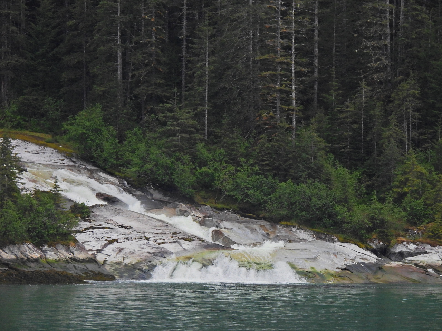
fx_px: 10215
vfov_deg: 1.9
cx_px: 221
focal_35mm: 800
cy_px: 166
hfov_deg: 2.5
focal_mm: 143
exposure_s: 1/500
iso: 280
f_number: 5.6
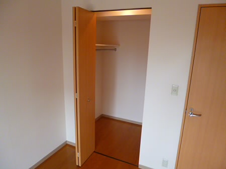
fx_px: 157
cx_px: 113
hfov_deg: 71.6
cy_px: 84
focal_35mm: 24
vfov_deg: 56.8
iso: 400
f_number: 2.5
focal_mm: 4.3
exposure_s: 1/125
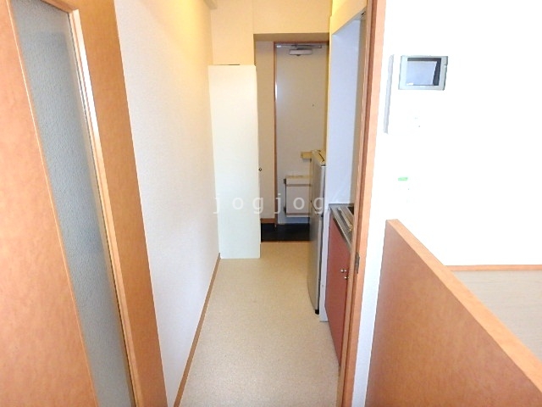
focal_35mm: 21
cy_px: 204
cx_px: 271
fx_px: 329
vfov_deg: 63.4
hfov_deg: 79.0
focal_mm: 3.7
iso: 400
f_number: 3.5
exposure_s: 1/30
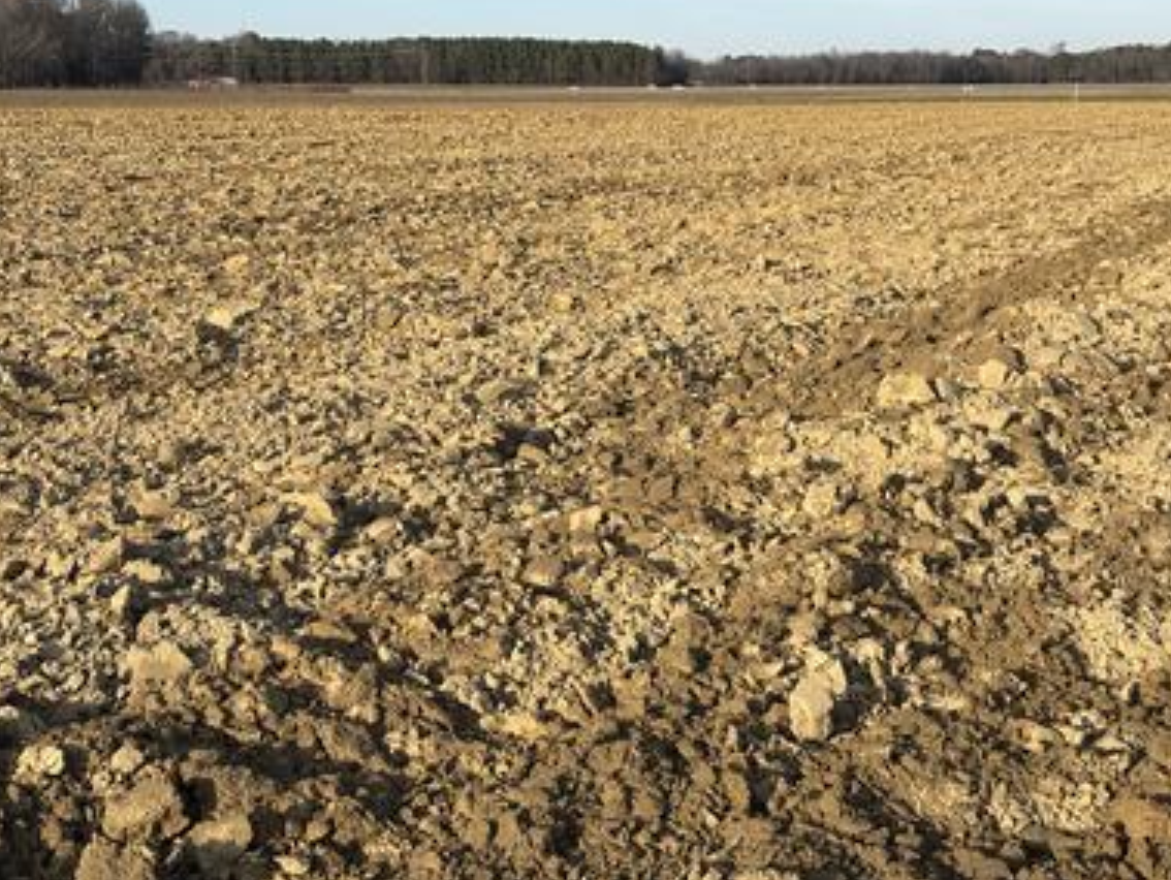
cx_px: 610
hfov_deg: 34.9
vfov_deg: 26.6
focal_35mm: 55
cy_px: 425
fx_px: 1862
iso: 32
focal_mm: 5.96
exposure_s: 1/1845
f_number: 1.6
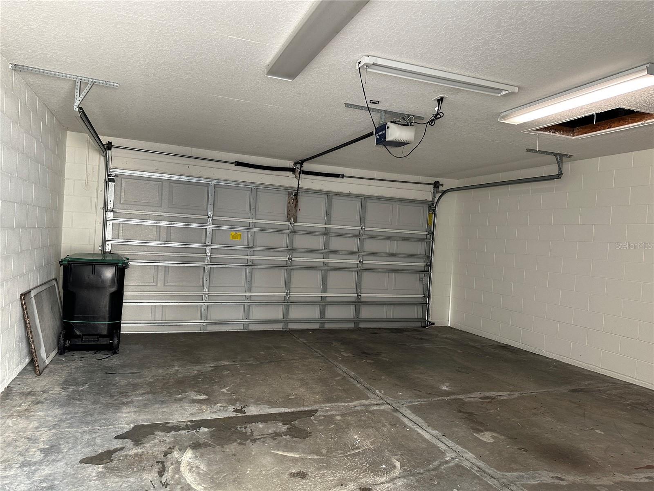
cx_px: 327
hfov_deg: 71.6
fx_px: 453
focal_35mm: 24
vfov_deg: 56.8
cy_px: 246
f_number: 1.78
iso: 250
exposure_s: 1/76
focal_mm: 6.86
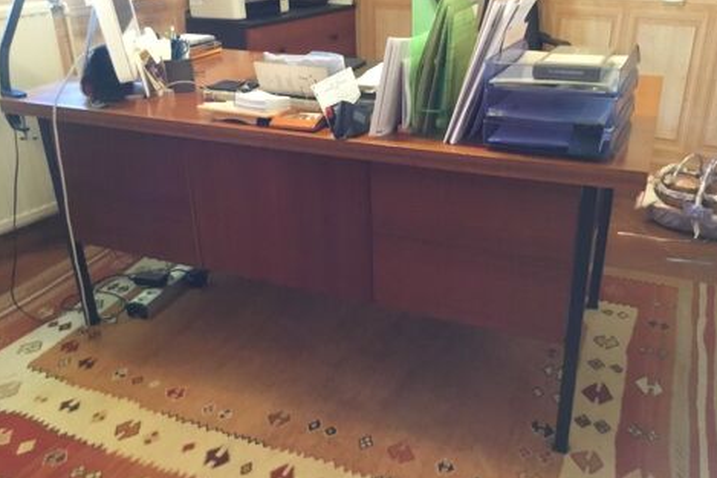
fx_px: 657
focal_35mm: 33
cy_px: 220
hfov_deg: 57.2
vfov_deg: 40.0
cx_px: 361
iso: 320
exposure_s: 1/17
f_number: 2.4
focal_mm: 3.3
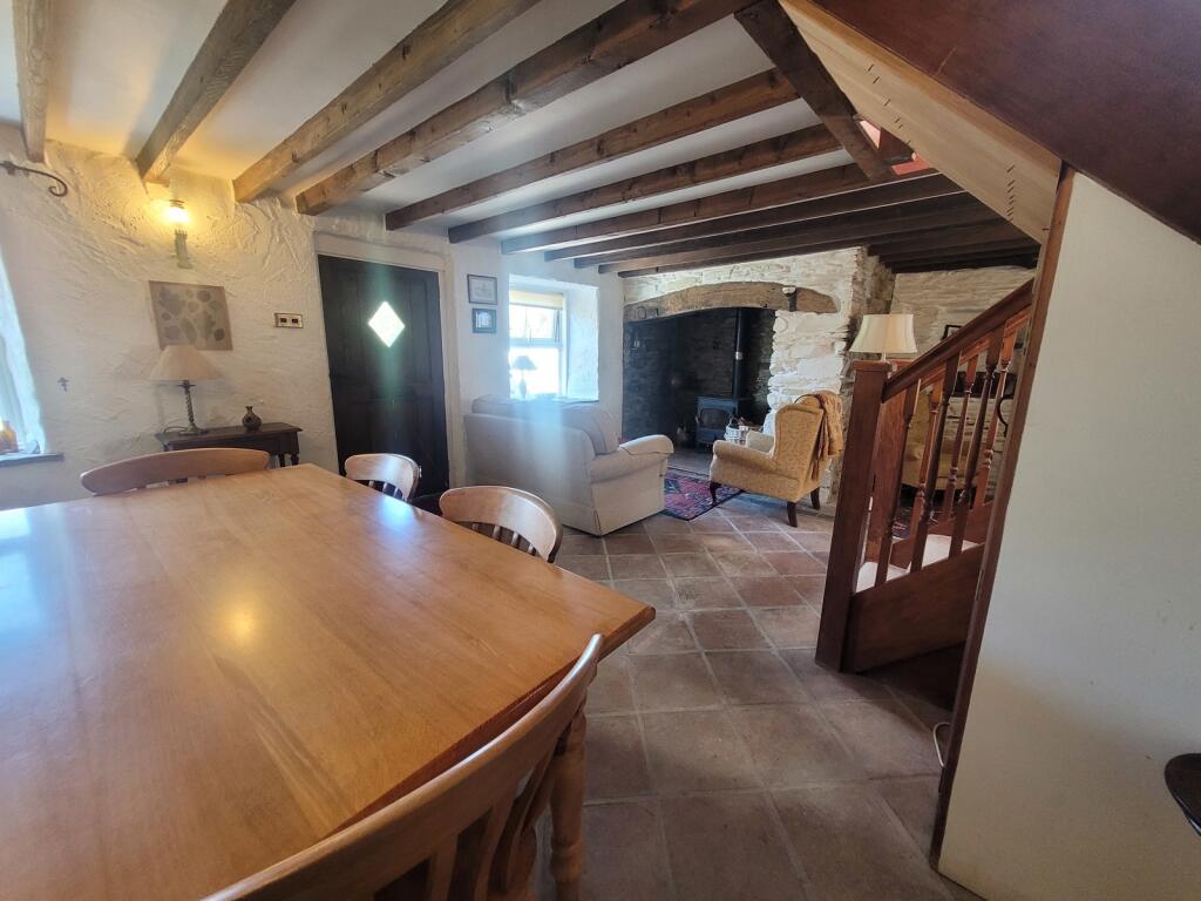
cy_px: 450
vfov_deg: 89.9
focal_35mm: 13
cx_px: 600
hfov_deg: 106.2
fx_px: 451
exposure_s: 1/50
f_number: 2.2
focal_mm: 1.74
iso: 250
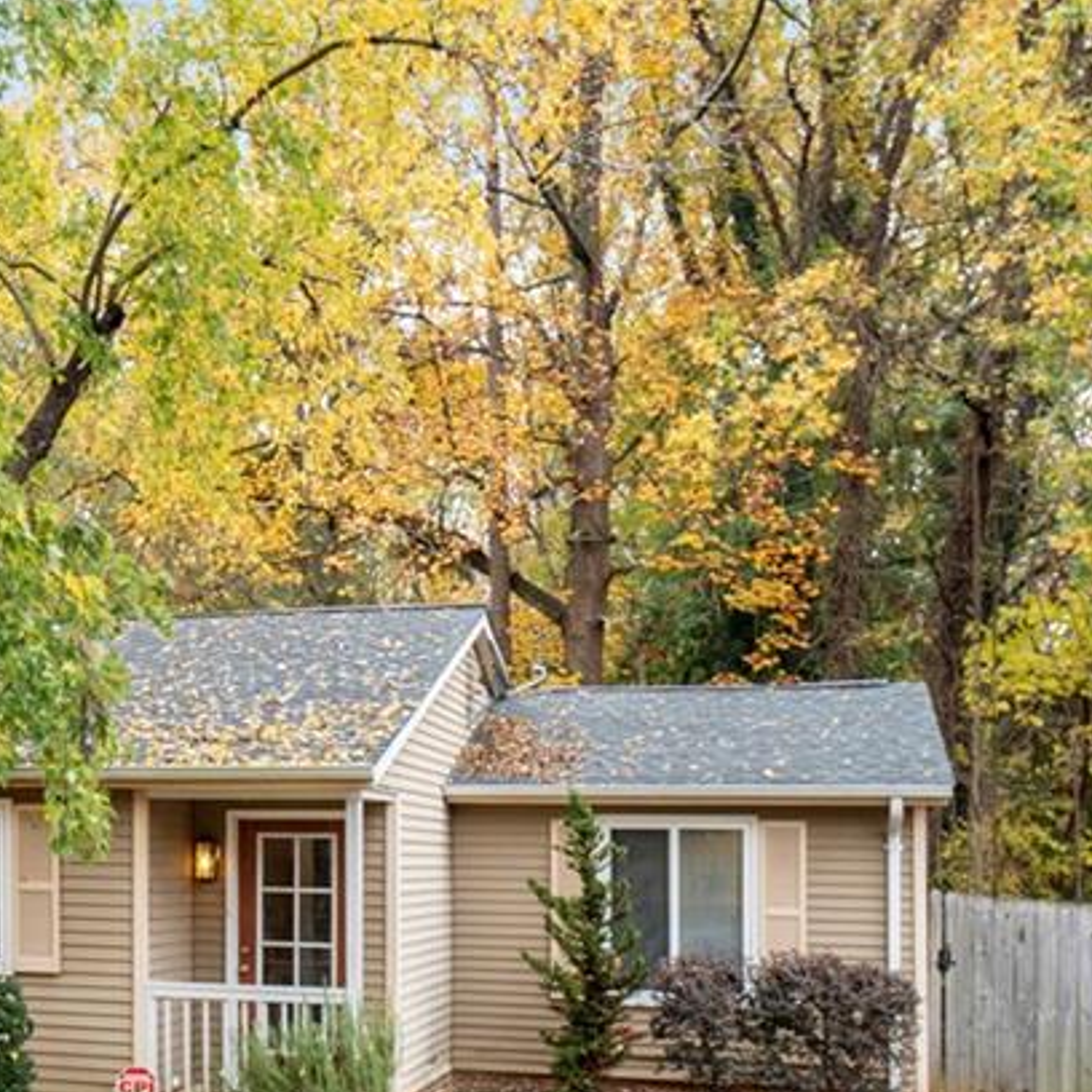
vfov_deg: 33.9
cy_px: 824
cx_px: 110
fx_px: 1749
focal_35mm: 49
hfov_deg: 32.9
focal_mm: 23
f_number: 6.3
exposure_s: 1/125
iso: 640
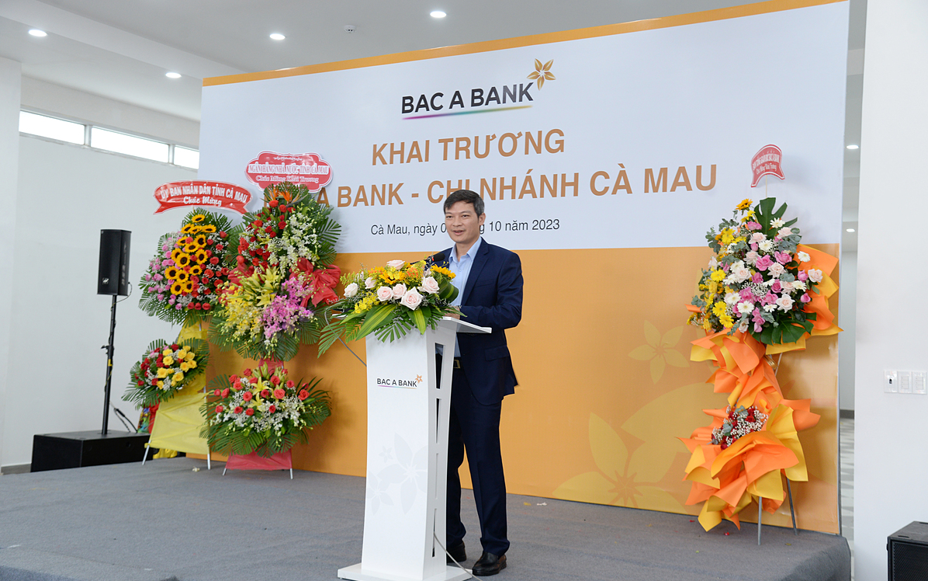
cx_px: 463
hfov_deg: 44.4
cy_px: 290
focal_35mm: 45
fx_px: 1138
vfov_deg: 28.6
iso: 800
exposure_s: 1/60
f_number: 4.5
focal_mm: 44
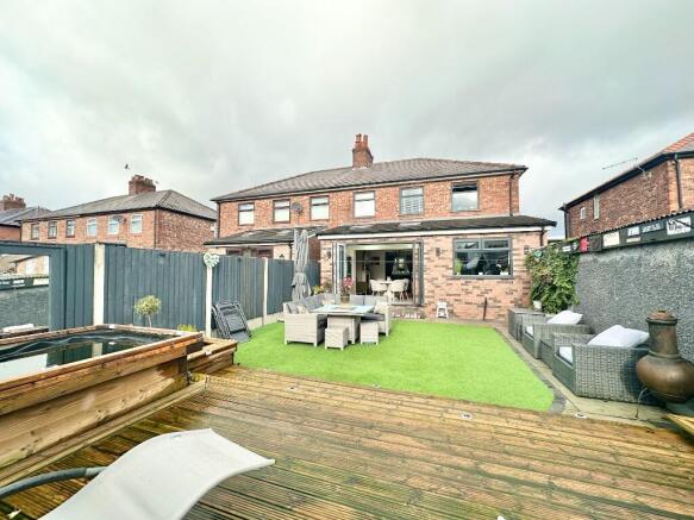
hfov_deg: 102.1
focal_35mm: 14
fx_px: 281
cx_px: 347
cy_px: 260
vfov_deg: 85.7
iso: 50
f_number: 2.2
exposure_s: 1/979
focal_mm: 2.22
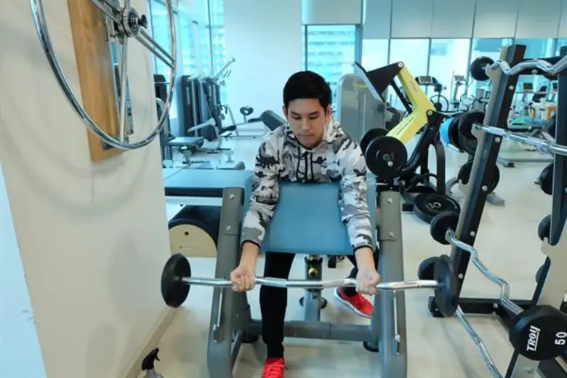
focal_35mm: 24
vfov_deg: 53.1
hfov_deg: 73.7
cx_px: 284
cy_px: 189
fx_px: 378
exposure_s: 1/60
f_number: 4
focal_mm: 16
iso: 2000
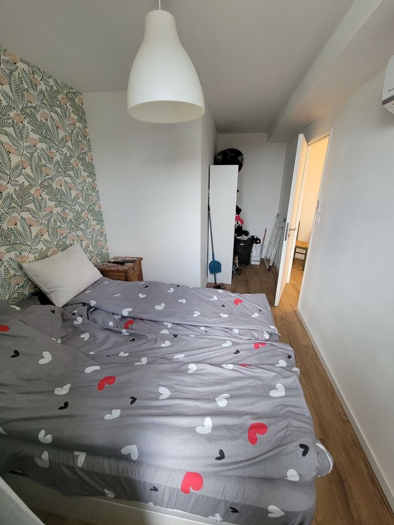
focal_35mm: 13
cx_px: 197
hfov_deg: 89.9
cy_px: 262
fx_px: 197
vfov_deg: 106.2
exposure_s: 1/30
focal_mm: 2.2
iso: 320
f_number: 2.2
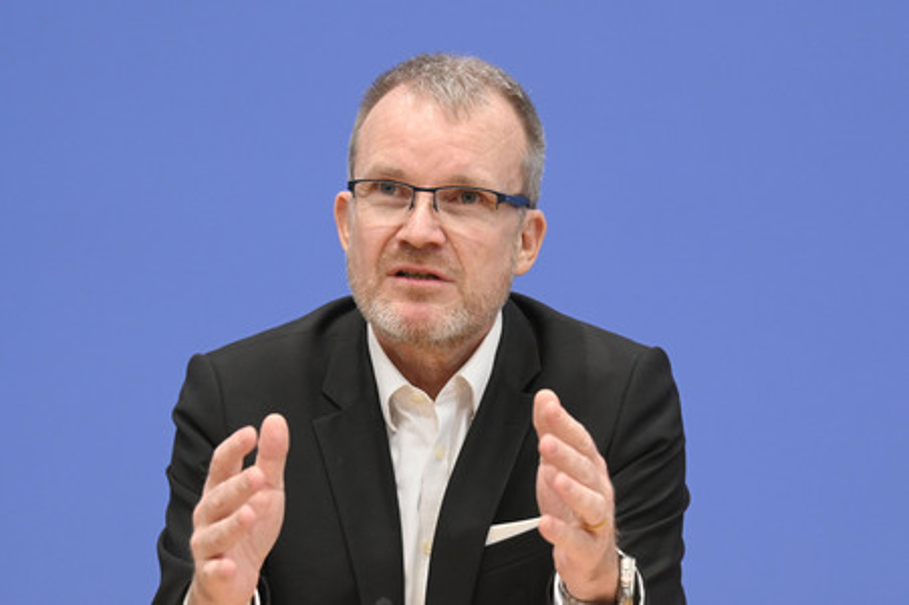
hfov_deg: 18.6
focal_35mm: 110
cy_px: 302
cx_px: 454
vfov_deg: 12.4
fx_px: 2775
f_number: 5.6
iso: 5000
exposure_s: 1/500
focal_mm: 110
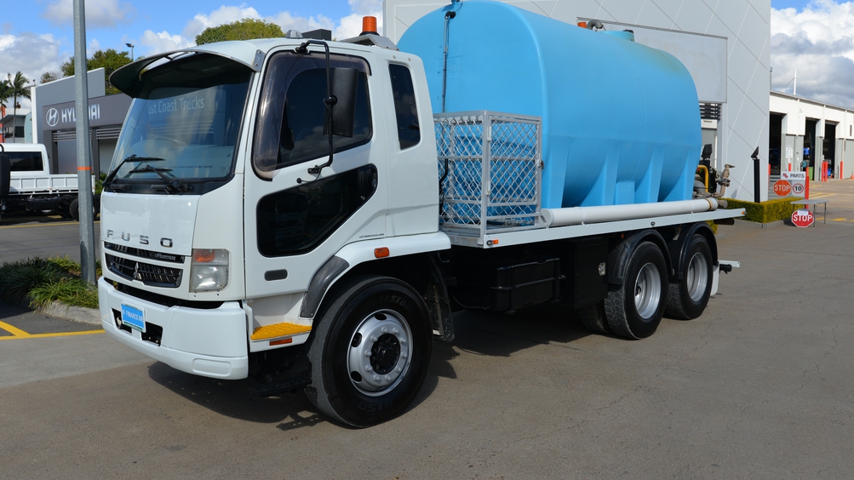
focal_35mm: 29
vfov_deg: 40.1
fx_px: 657
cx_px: 427
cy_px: 206
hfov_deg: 66.1
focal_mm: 27
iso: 100
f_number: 8
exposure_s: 1/250
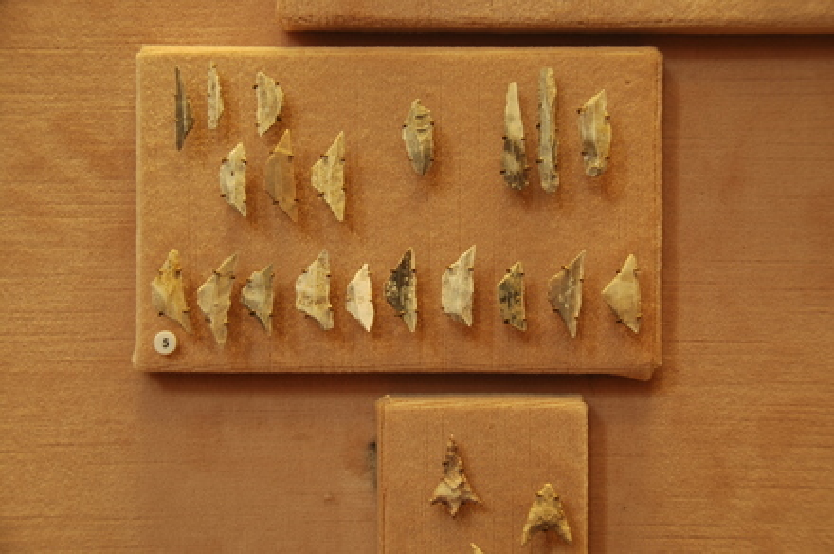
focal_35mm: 66
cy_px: 277
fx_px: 1527
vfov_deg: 20.5
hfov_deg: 30.6
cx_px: 417
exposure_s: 1/2.5
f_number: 4.5
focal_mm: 44
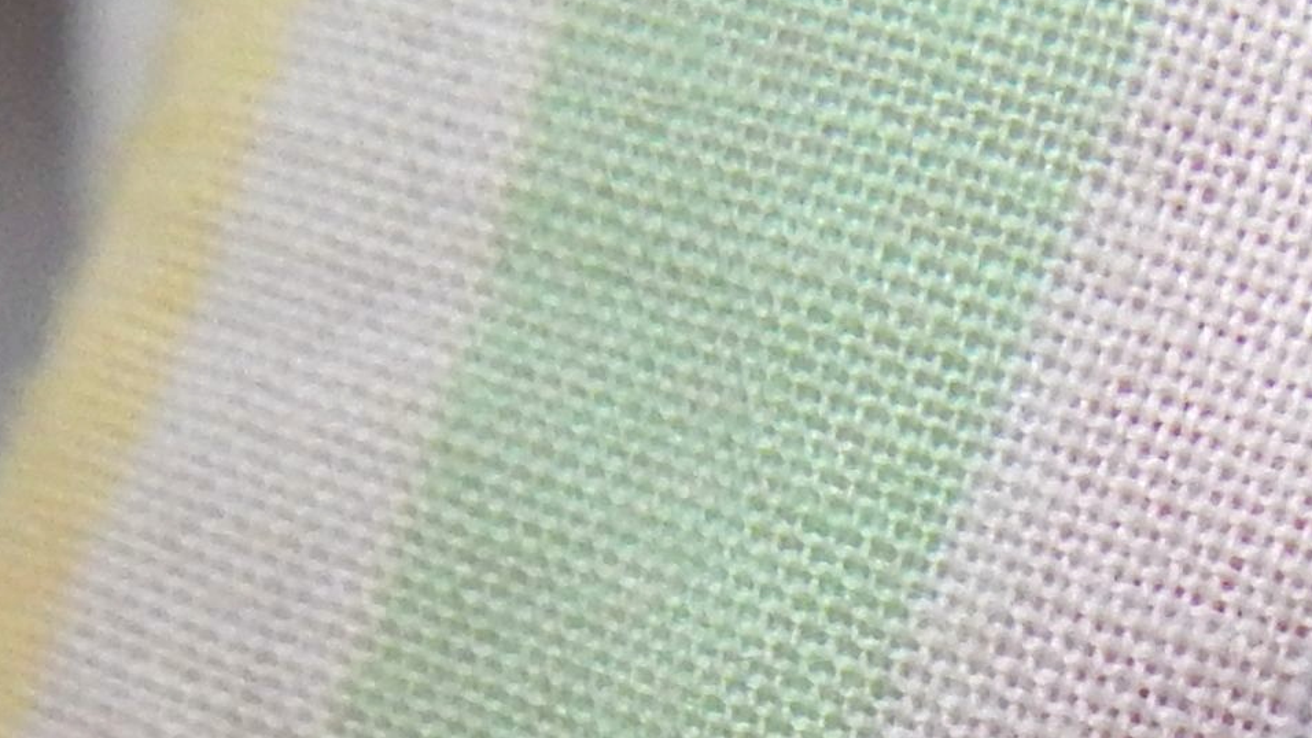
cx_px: 1527
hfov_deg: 14.2
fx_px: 5115
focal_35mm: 147
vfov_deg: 7.6
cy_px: 1837
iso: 400
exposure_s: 1/100
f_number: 3.2
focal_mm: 5.1
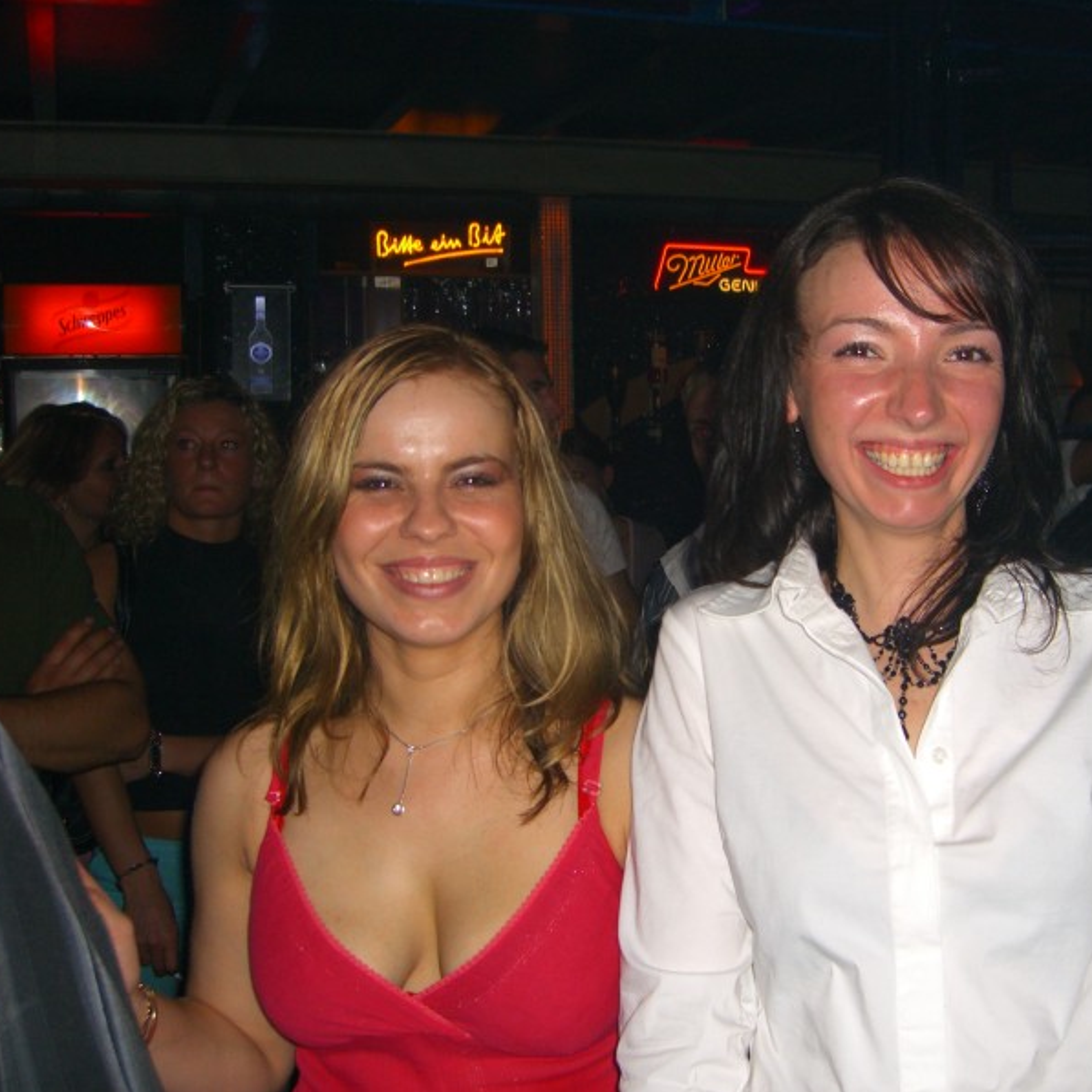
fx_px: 1606
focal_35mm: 45
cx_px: 706
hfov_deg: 37.2
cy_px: 547
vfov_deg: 37.6
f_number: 2.8
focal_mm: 7.9
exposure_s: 1/60
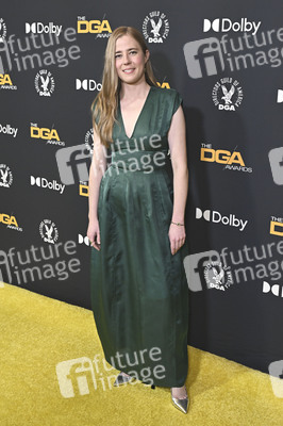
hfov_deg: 35.0
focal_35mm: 38
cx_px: 142
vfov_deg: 50.7
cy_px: 213
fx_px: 449
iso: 2000
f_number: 5.6
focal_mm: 38
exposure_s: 1/320
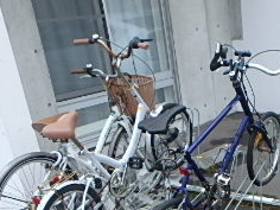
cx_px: 249
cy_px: 267
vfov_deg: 23.0
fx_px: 461
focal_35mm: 57
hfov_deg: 32.2
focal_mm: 3.7
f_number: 3.5
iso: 125
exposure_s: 1/500
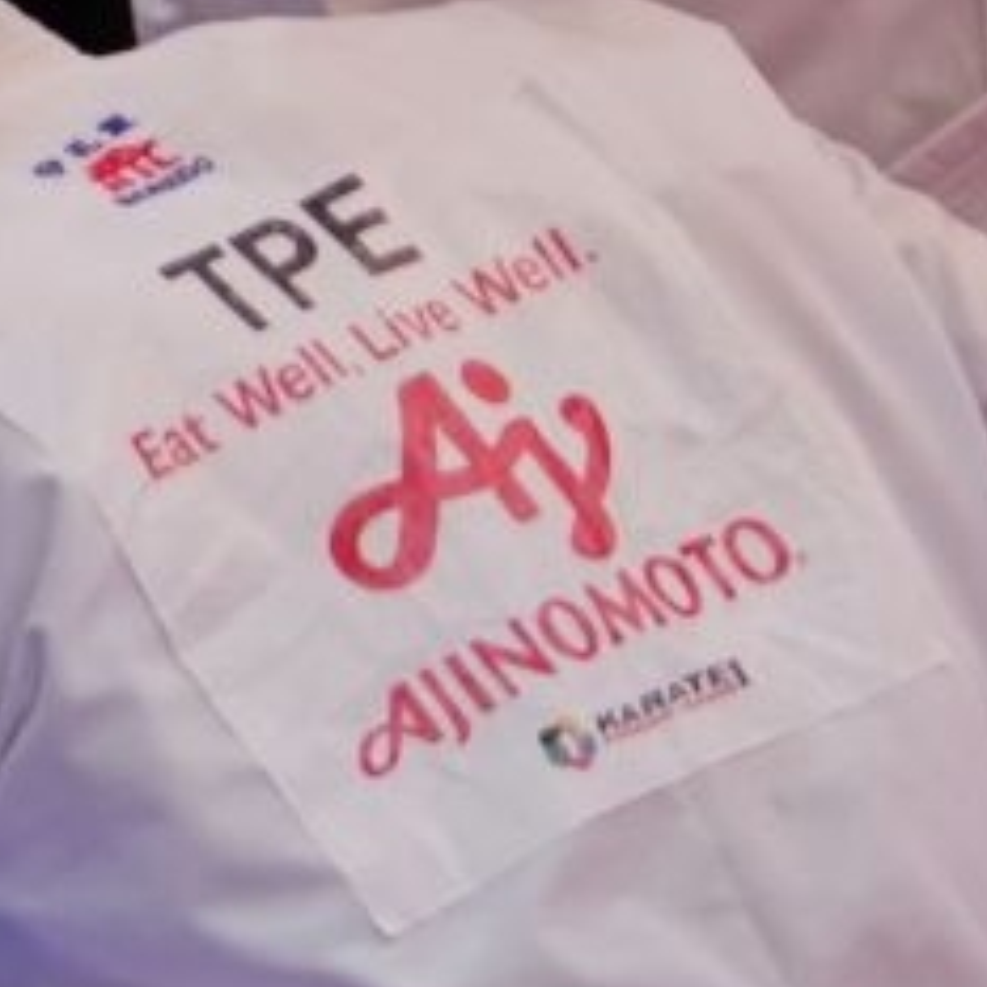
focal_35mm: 1484
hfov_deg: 1.2
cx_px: 148
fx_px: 47872
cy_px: 263
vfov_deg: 1.2
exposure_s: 1/1000
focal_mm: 151
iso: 400
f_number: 2.8
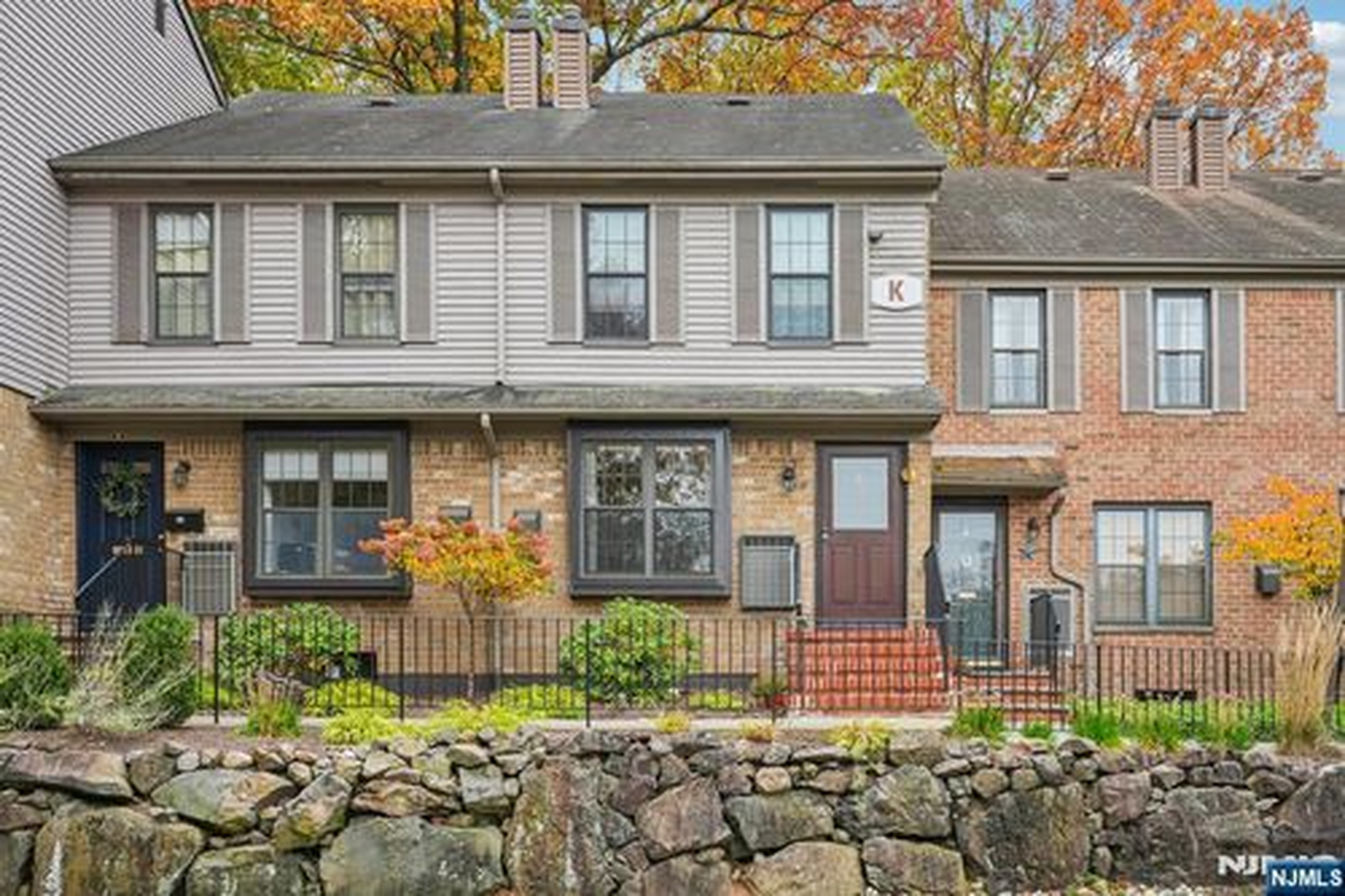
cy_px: 448
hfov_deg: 57.2
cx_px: 672
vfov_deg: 39.9
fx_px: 1232
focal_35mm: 33
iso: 250
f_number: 8
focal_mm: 33
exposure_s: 1/40
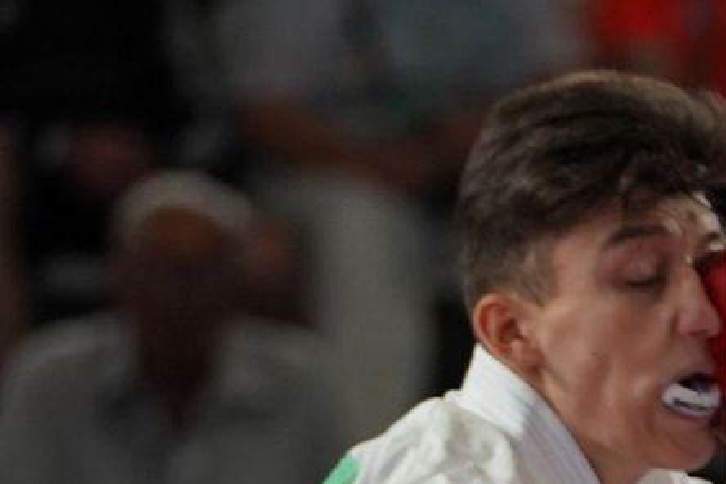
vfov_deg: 1.6
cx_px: 883
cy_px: 952
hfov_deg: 2.4
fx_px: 17665
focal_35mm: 876
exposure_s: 1/1000
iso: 1000
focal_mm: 144
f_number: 2.8
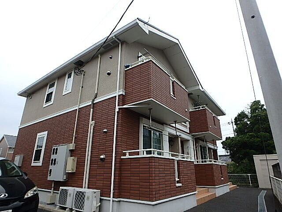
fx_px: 171
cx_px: 141
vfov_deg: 63.4
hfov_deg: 79.0
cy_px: 106
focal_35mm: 21
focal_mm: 3.7
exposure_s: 1/800
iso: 125
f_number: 3.5
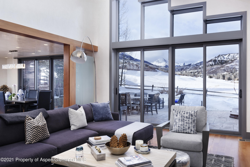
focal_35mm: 30
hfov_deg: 61.9
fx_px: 208
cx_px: 125
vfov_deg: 43.6
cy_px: 84
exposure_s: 1/200
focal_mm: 30
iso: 250
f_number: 7.1
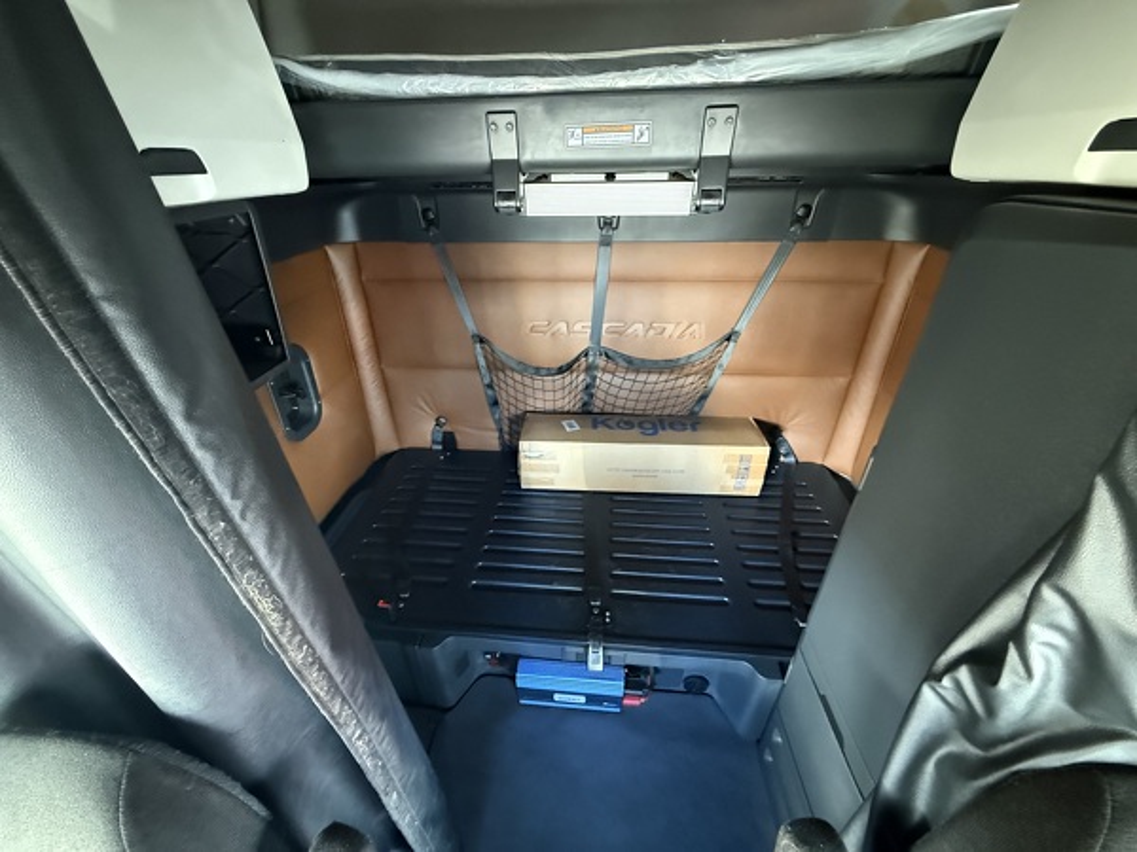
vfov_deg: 85.7
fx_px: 460
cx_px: 568
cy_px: 426
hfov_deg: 102.1
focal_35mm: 14
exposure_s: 1/40
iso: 1600
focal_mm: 2.22
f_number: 2.2
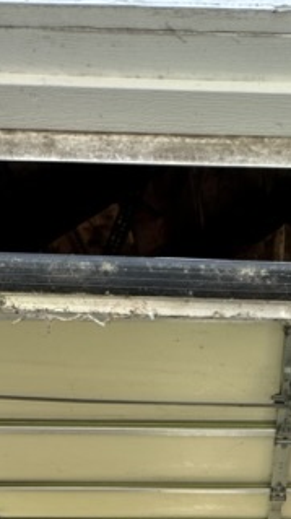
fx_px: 673
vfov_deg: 31.6
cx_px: 259
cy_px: 685
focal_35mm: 49
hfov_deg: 23.8
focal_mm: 2.22
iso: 50
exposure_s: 1/99
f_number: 2.2
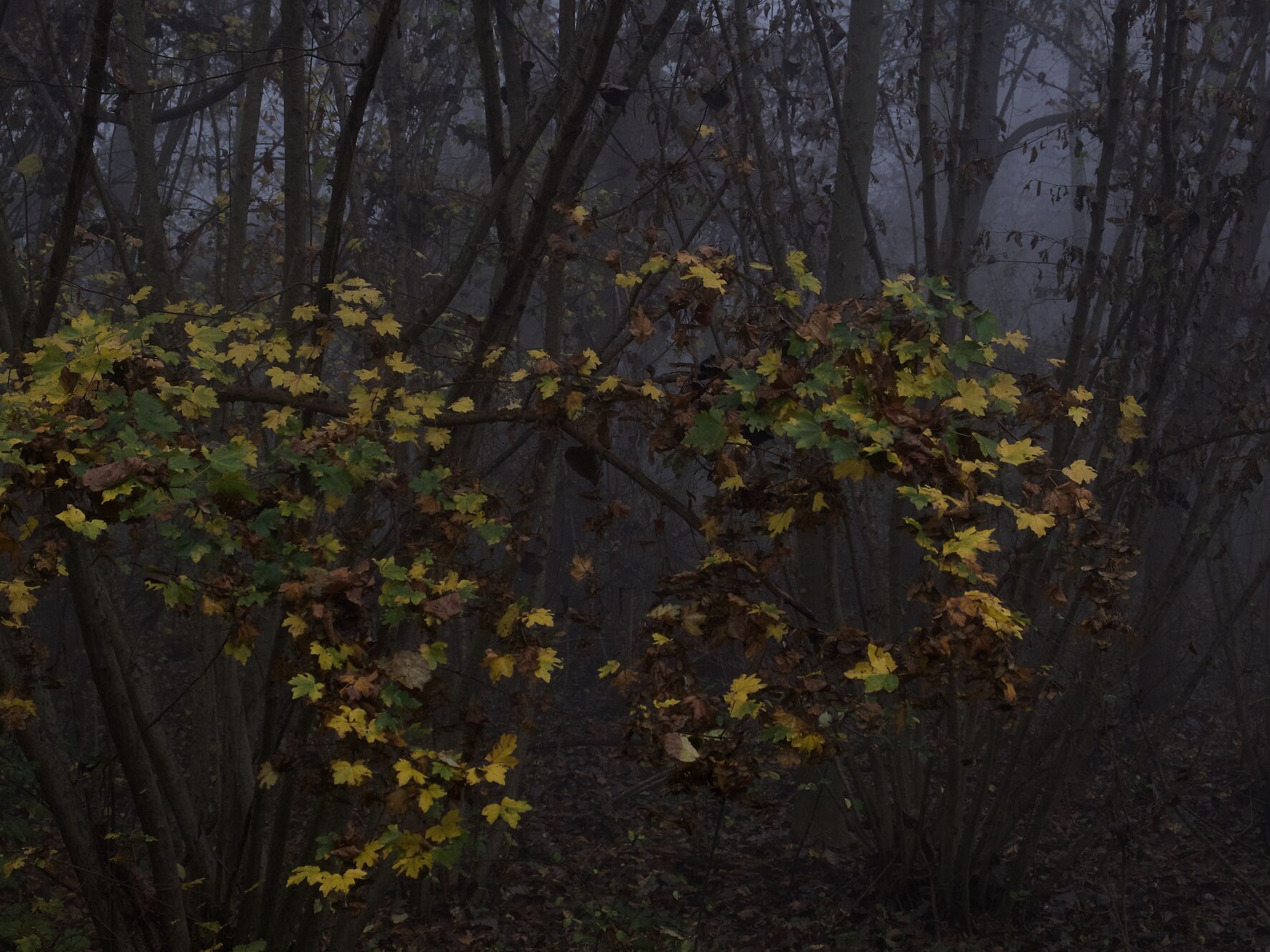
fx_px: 2238
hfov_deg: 31.7
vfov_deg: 24.0
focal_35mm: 61
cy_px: 555
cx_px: 629
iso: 400
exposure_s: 1/125
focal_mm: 31.5
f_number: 6.4
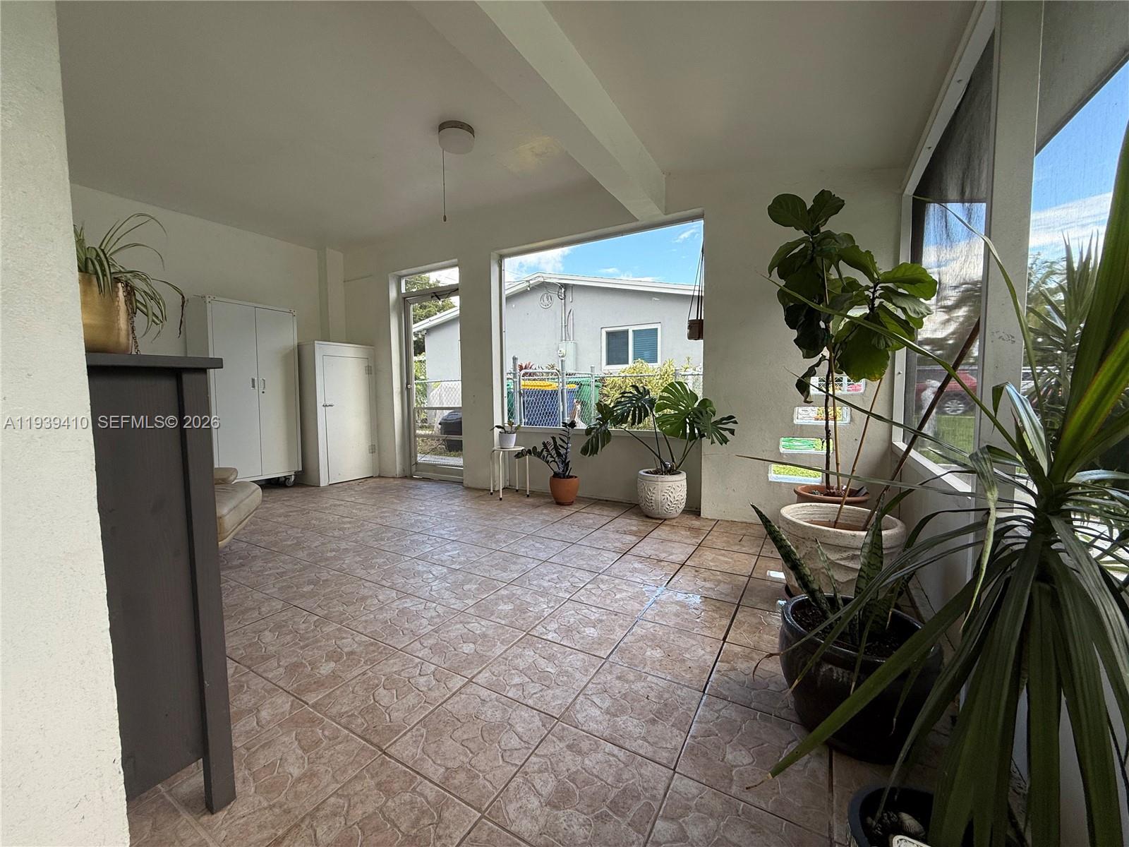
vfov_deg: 85.7
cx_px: 564
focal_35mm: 14
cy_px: 424
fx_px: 457
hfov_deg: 102.1
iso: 64
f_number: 2.2
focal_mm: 2.22
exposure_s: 1/116
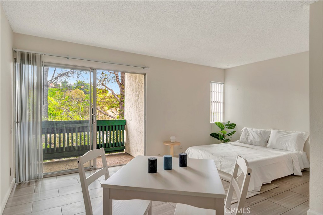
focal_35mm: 20
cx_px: 162
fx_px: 179
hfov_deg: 84.0
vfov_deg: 61.8
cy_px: 108
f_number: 8
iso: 400
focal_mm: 20
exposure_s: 1/40
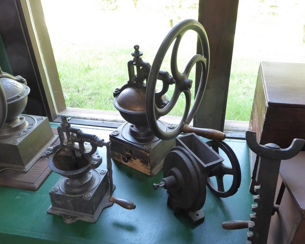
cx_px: 166
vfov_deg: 49.9
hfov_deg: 60.4
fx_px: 262
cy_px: 125
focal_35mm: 29
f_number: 3.4
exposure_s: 1/25
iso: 400
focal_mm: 4.7
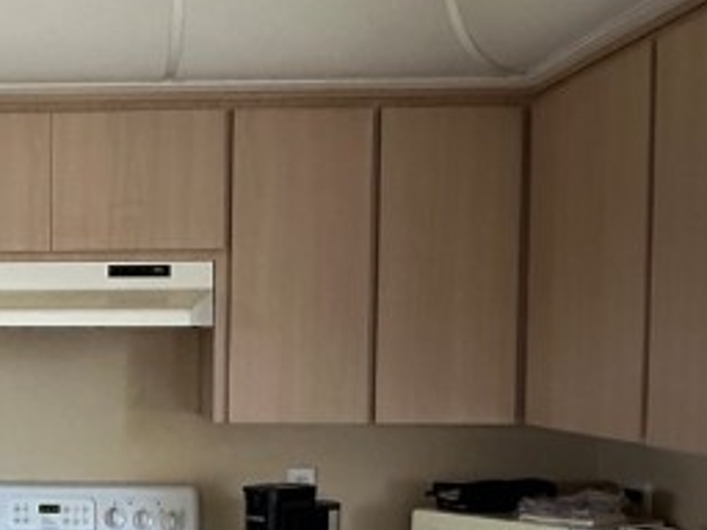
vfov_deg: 25.7
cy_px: 406
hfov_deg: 31.6
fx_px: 1144
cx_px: -6
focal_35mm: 56
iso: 400
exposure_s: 1/60
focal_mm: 2.22
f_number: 2.2
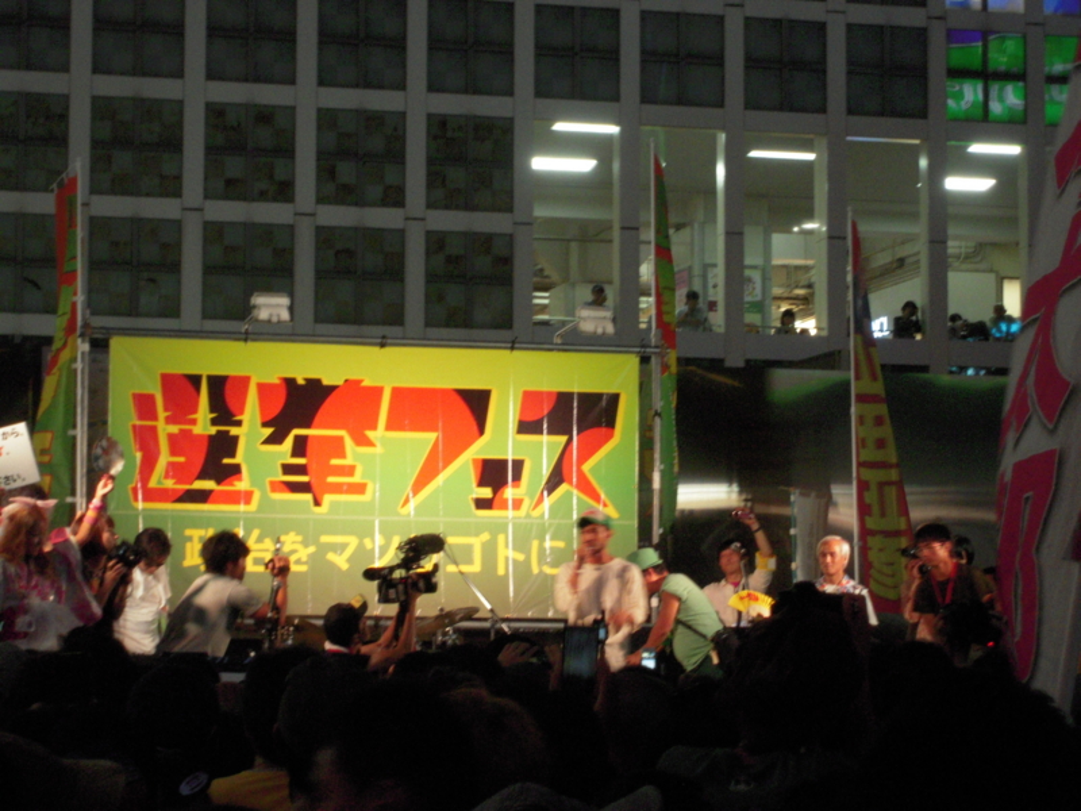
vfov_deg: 13.2
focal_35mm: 112
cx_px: 540
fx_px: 3498
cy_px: 406
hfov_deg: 17.6
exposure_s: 1/25
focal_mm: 20
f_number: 5.8
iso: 640
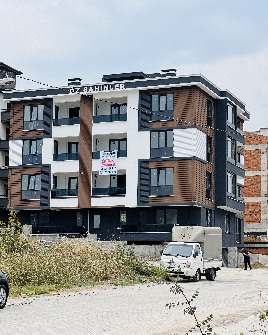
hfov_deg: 18.9
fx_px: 803
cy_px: 174
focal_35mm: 81
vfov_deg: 23.6
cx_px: 135
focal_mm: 9
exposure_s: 1/222
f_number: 2.8
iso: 25
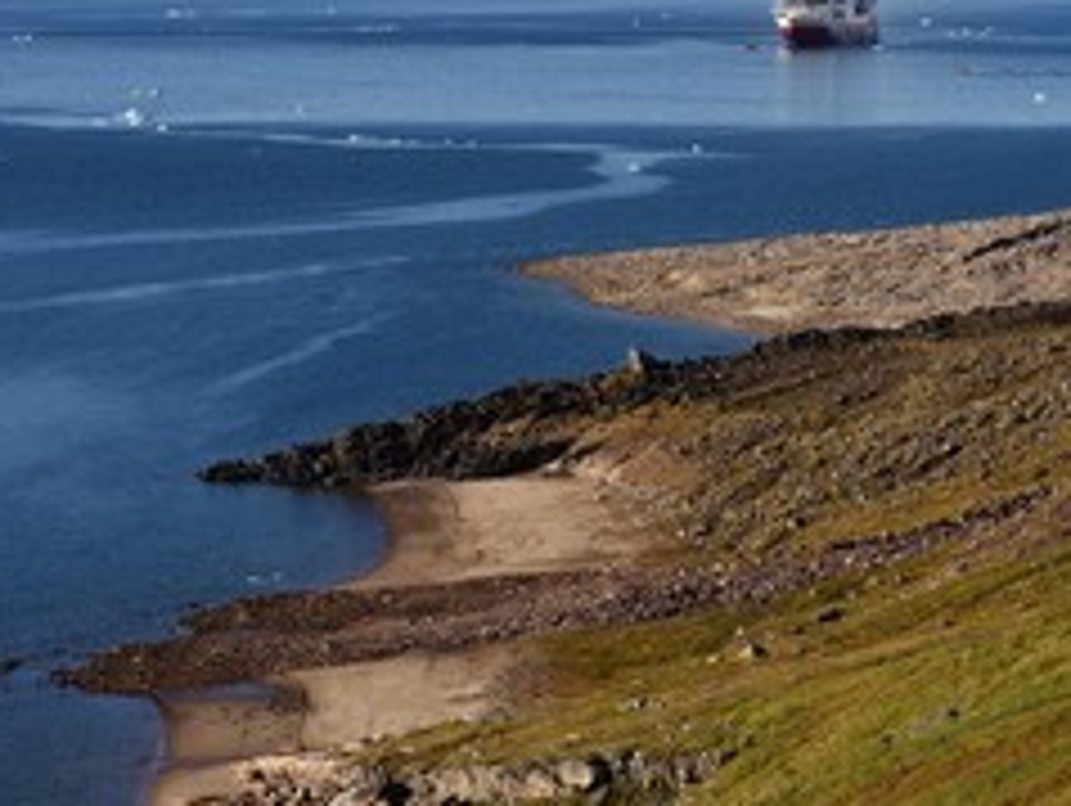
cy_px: 189
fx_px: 5513
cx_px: 742
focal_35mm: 178
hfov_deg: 11.1
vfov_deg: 8.3
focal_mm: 105
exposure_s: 1/400
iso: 200
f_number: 11
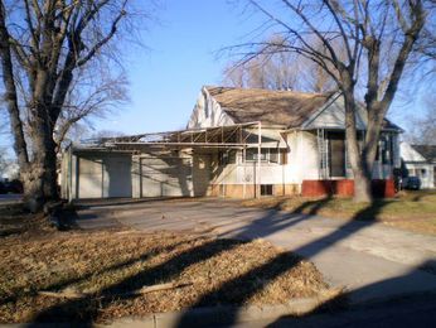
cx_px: 218
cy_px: 164
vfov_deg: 39.7
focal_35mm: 36
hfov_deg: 51.3
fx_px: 454
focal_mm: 6.3
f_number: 3.1
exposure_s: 1/1000
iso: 64
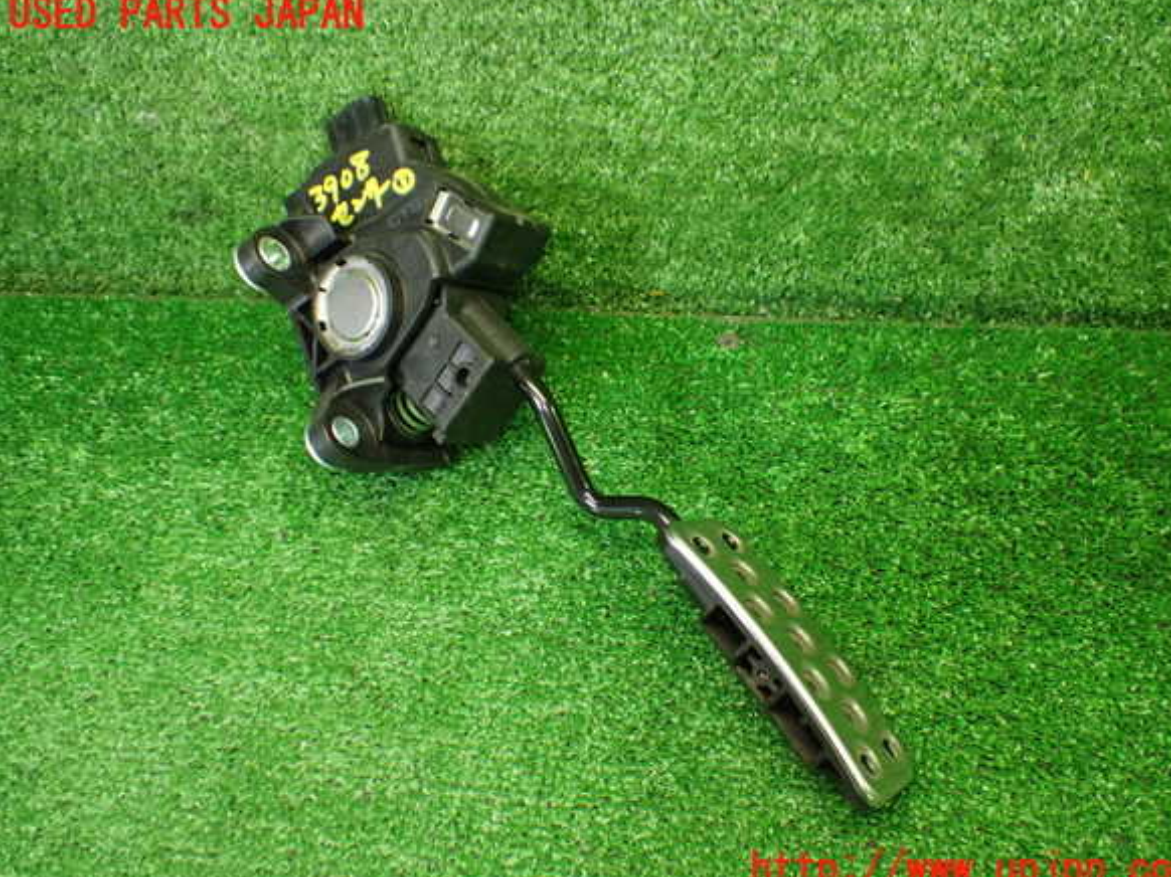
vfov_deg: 42.9
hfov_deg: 55.4
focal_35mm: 33
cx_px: 602
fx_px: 1116
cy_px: 443
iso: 800
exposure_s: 1/125
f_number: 2.4
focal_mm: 5.79
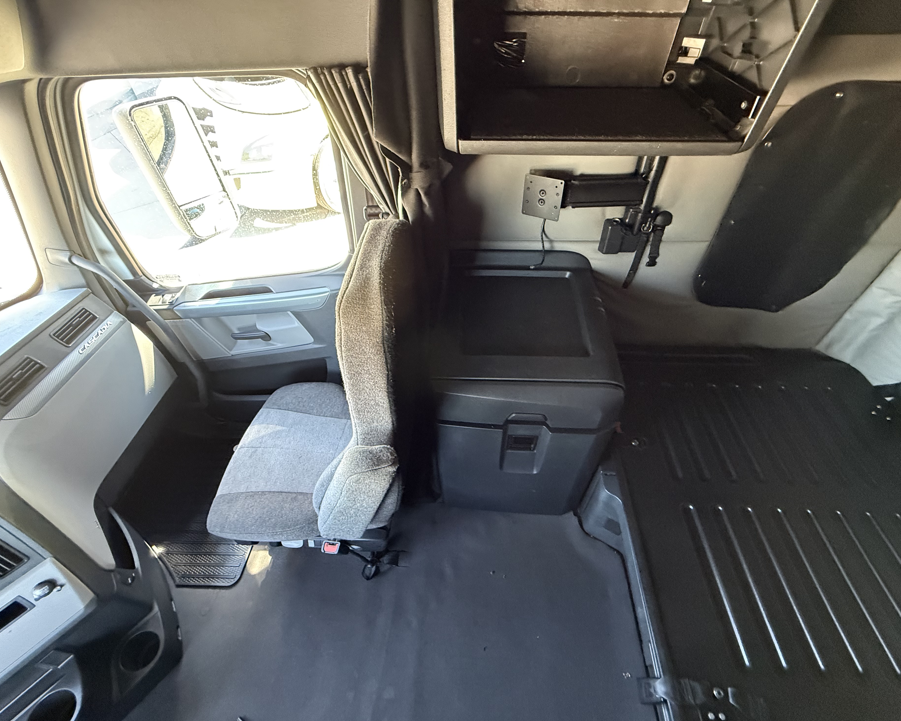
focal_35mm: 15
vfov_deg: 84.0
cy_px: 369
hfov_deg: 96.7
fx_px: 400
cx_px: 472
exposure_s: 1/60
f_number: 2.2
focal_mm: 2.22
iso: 800
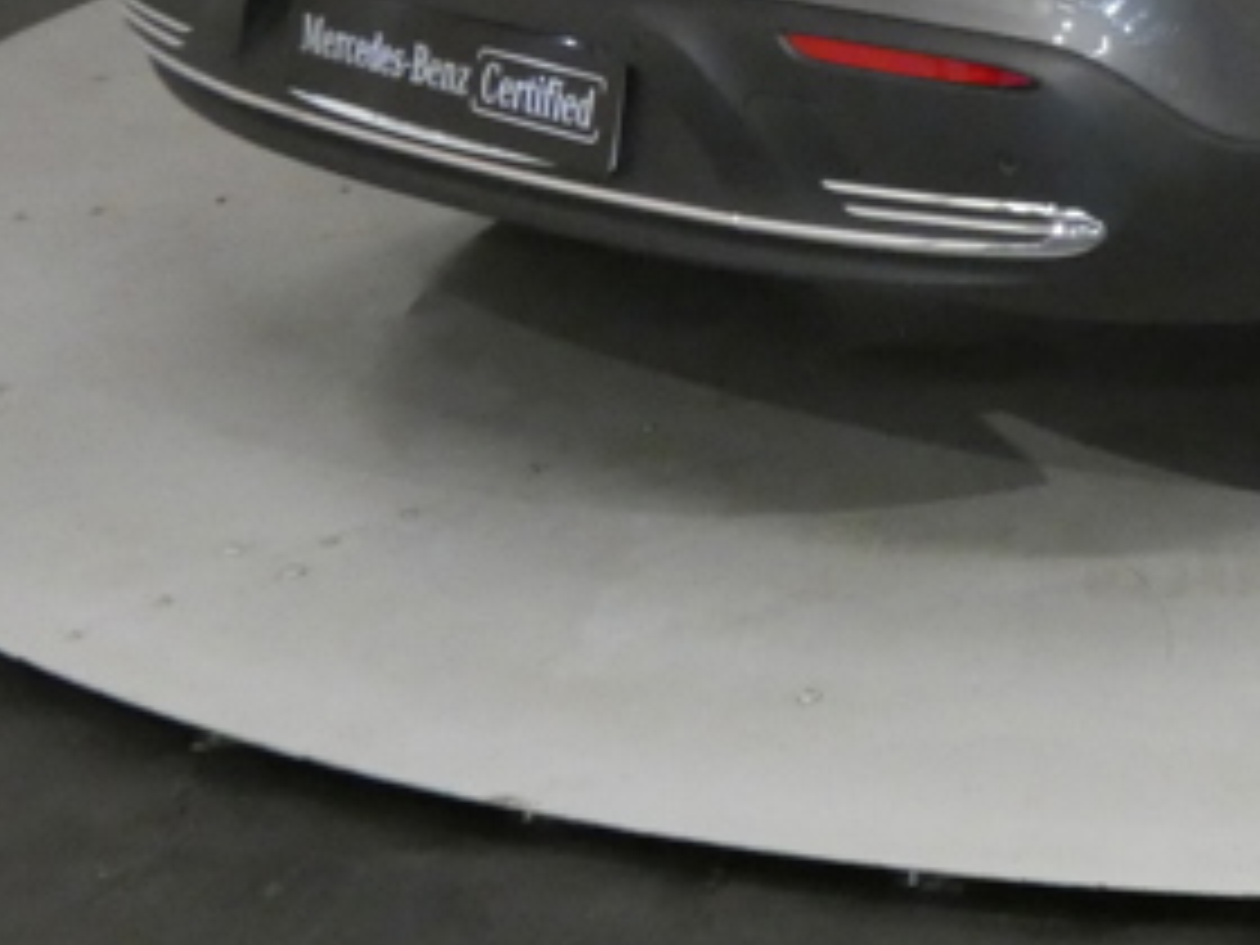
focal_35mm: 103
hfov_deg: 18.0
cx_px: 1557
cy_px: -36
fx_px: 3749
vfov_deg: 14.1
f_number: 3.5
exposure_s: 1/80
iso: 1000
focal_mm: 6.5
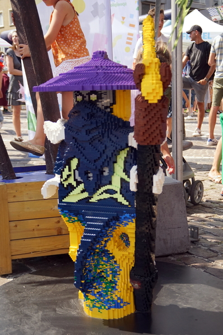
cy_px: 168
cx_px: 112
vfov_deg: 46.4
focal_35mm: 42
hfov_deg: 31.8
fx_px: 391
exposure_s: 1/2000
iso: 500
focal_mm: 28
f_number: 4
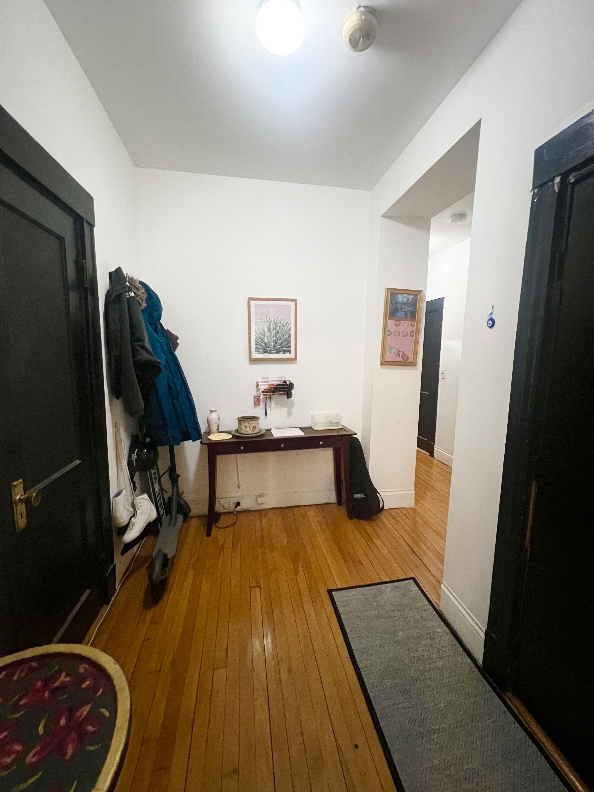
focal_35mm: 13
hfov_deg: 89.9
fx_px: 297
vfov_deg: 106.2
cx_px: 297
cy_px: 396
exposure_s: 1/40
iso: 800
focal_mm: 1.57
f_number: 1.8
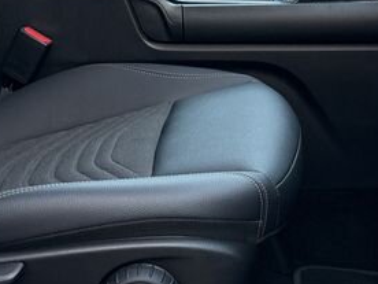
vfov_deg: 16.2
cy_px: -15
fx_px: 972
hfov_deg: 21.9
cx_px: 244
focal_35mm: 89
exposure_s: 1/139
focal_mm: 6.76
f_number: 1.78
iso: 200
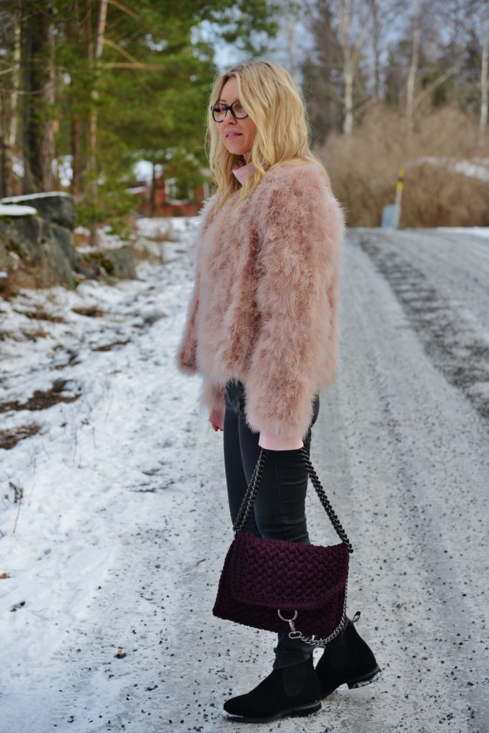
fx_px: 1668
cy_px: 366
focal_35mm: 82
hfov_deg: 16.7
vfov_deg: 24.7
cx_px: 244
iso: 800
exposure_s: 1/400
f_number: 5
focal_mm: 82
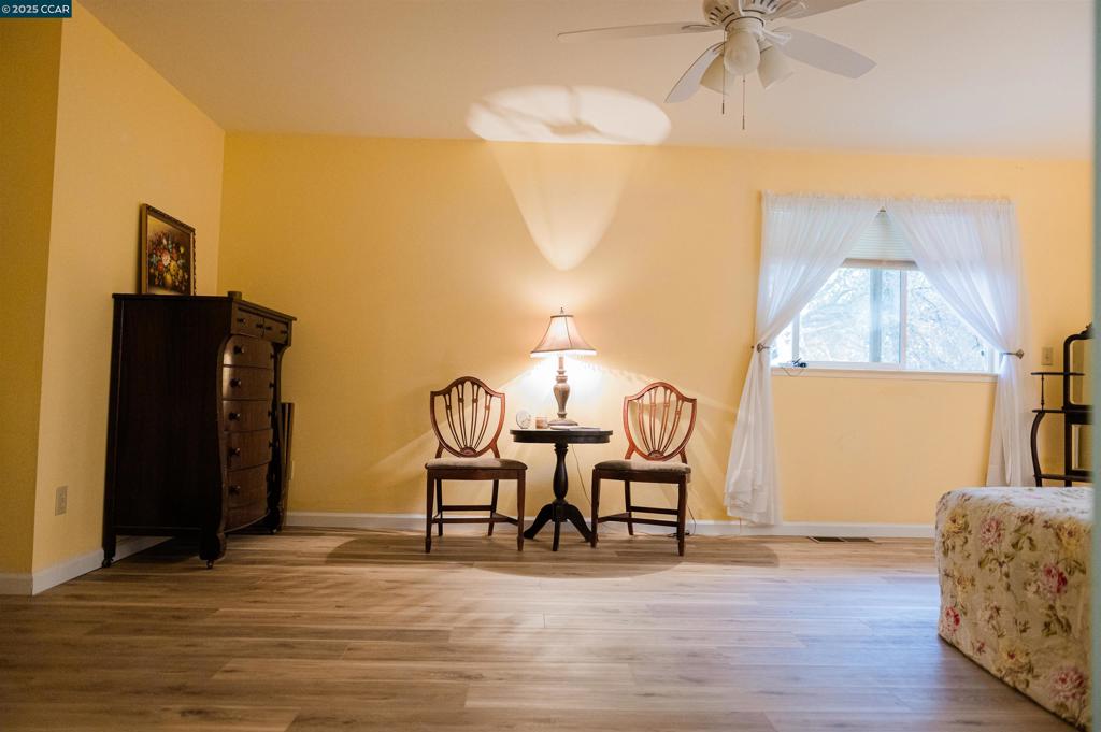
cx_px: 550
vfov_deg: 53.1
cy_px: 366
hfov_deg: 73.8
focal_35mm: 24
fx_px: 733
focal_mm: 24
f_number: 2.8
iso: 4000
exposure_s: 1/160
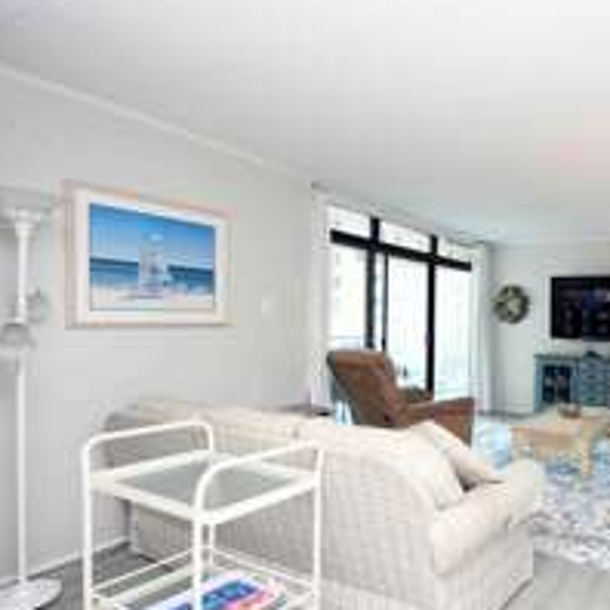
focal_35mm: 24
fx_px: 478
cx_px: 508
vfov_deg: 64.8
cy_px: 344
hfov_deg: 58.7
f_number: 2.8
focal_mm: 14
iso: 100
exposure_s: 1/80
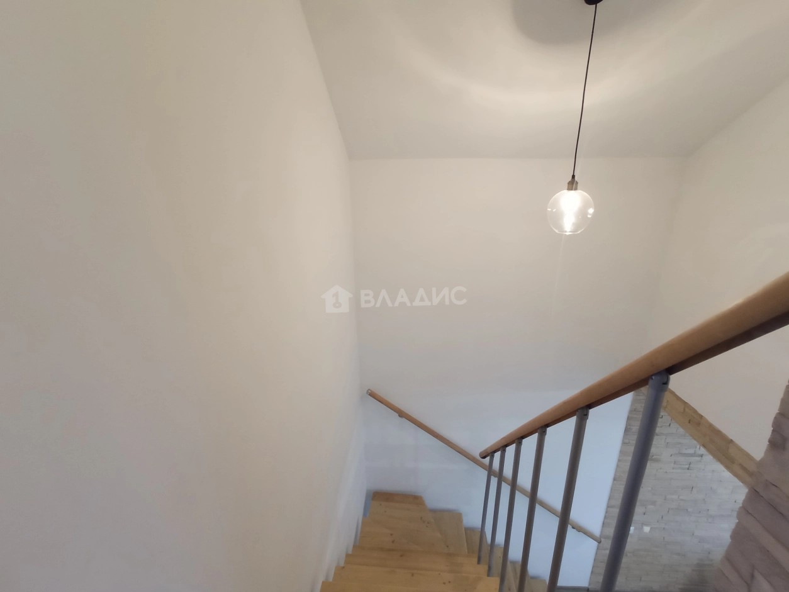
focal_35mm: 15
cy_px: 296
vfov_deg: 81.8
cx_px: 394
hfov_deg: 98.2
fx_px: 342
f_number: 2.2
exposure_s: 1/25
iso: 625
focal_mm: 1.65
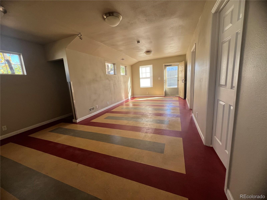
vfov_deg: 89.9
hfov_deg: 106.2
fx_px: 100
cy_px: 100
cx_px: 134
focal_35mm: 13
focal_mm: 1.57
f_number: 1.8
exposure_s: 1/99
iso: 40
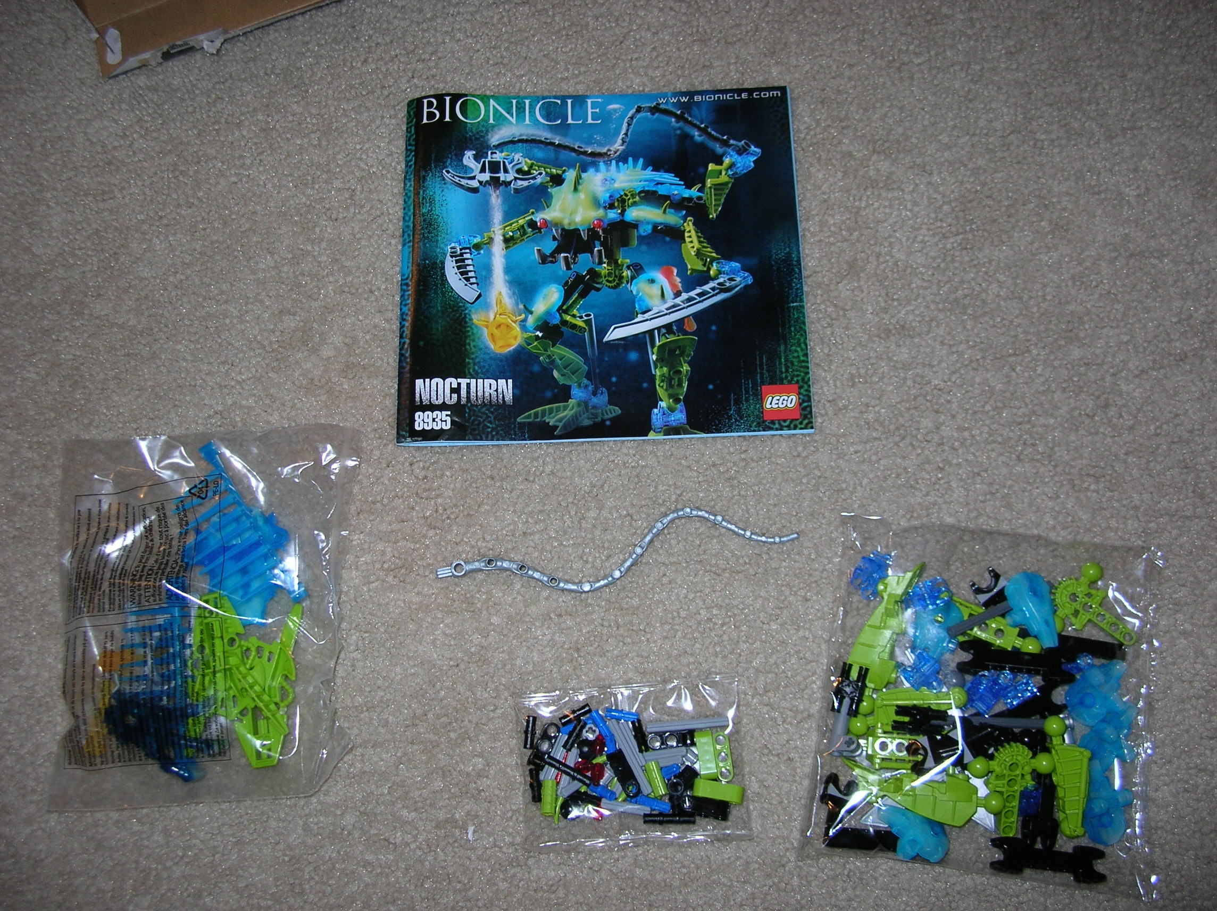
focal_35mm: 36
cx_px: 608
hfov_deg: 51.4
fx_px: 1265
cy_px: 456
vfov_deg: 39.6
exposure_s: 1/60.1
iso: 50
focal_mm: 6
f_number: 2.7
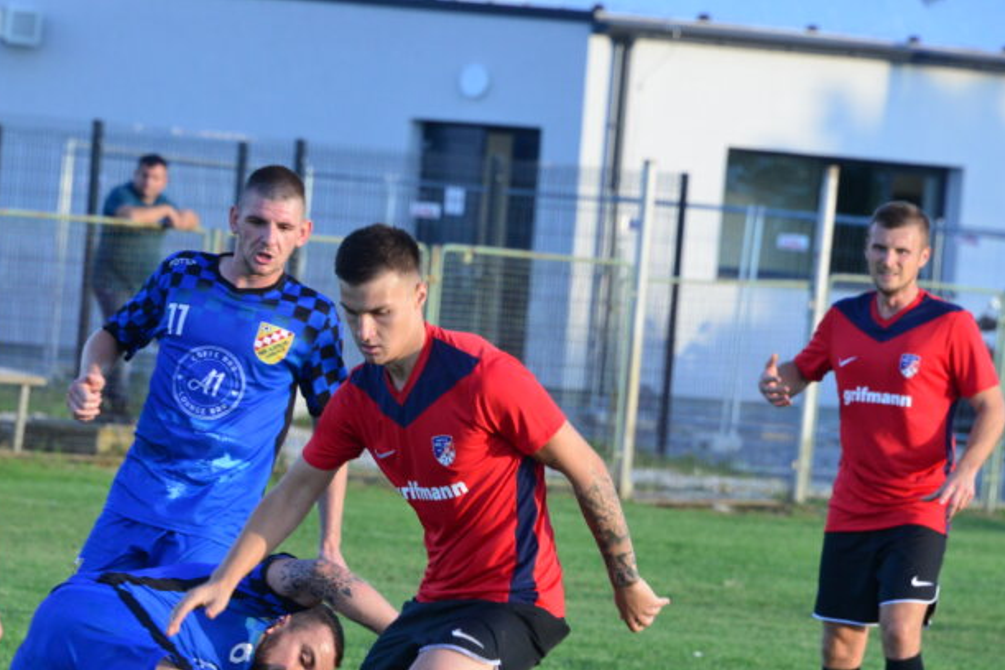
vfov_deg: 2.7
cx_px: 324
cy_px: 534
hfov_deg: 4.1
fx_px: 14037
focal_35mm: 503
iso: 2000
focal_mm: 300
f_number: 10
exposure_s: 1/400
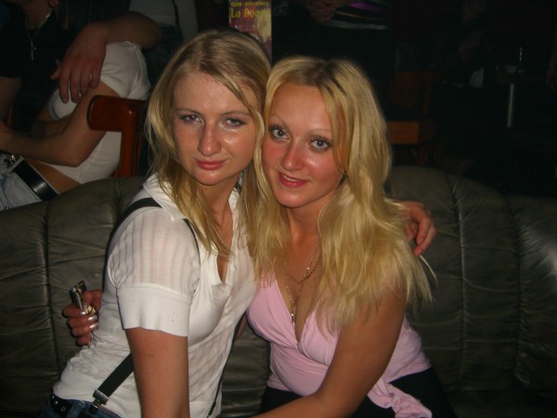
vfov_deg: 37.7
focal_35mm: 38
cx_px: 278
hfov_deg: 49.0
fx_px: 611
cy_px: 209
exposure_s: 1/60
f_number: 2.8
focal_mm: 7.9
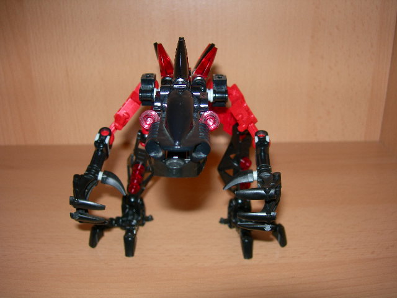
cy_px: 149
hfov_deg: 49.0
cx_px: 198
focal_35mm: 38
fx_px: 436
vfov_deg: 37.7
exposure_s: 1/60.1
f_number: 2.8
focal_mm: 7.8
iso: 50
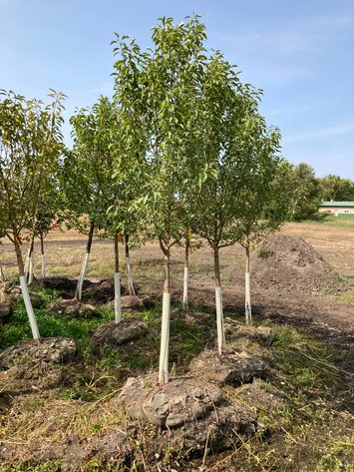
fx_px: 382
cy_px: 236
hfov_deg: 49.8
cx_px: 177
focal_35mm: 28
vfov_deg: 63.4
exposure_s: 1/1333
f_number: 1.8
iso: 20
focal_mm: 3.99
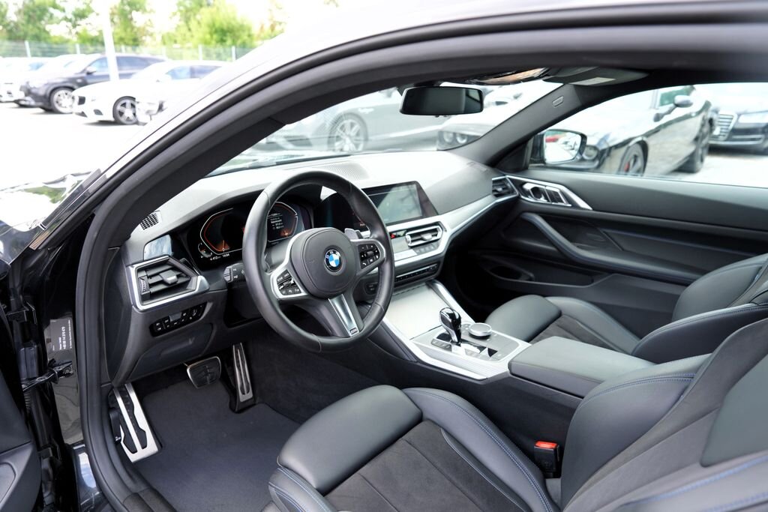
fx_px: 512
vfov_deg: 53.1
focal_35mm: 24
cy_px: 256
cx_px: 384
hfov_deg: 73.7
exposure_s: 1/160
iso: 250
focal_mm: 24
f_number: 4
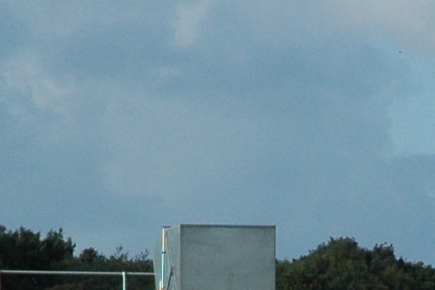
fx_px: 7718
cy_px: 578
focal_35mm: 639
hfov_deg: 3.2
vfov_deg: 2.1
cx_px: 534
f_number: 8
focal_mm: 70
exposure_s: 1/1000
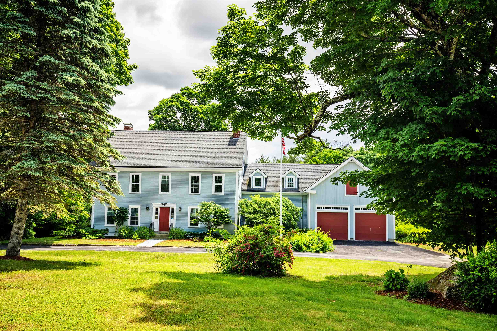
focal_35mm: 34
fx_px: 469
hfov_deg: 55.8
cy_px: 166
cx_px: 248
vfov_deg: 38.9
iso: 100
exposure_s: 1/60
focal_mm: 34
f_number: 4.5
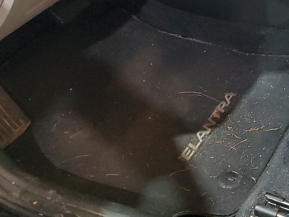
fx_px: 635
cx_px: 344
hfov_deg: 23.5
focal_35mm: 76
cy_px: -23
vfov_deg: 18.6
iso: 296
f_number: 1.5
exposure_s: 1/30
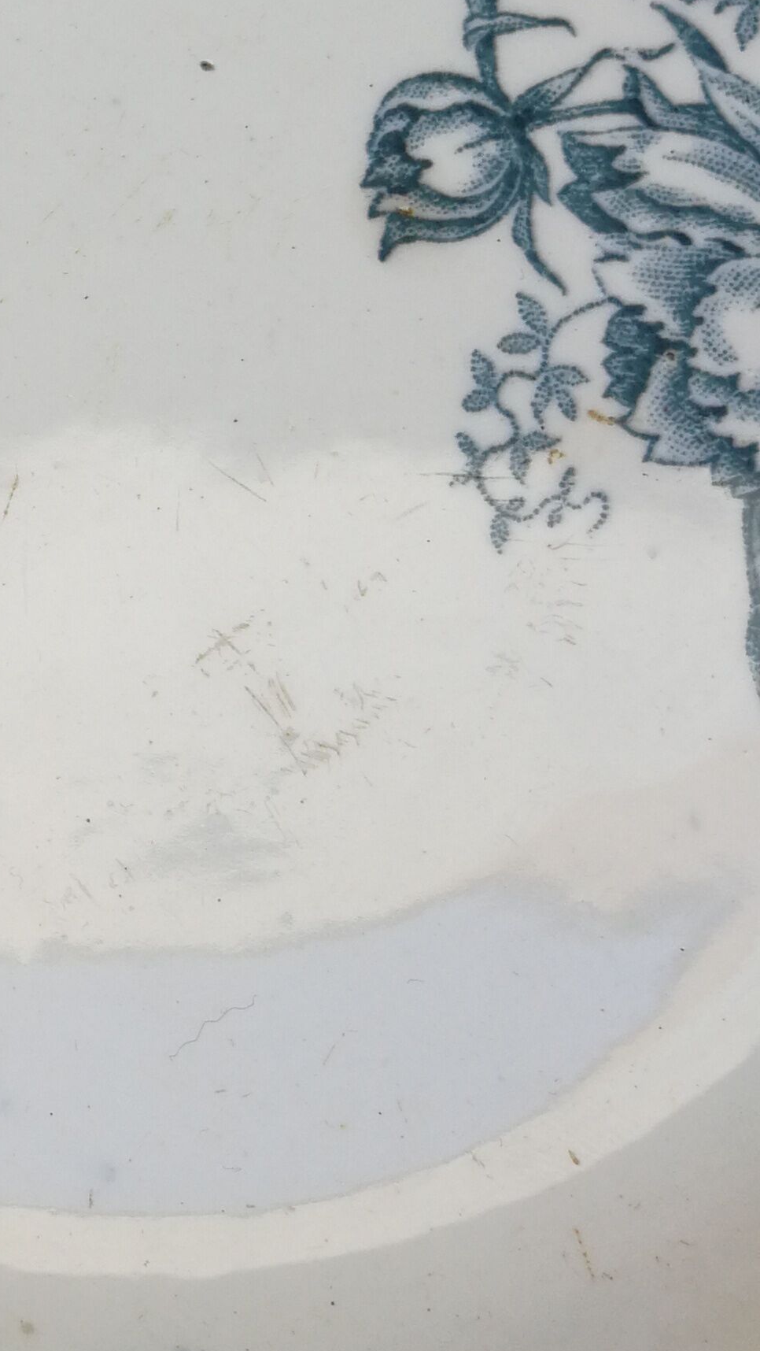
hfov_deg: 16.1
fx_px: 2435
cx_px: -410
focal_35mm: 68
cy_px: 450
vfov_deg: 30.8
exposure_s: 1/260
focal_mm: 3.95
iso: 50
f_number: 2.2
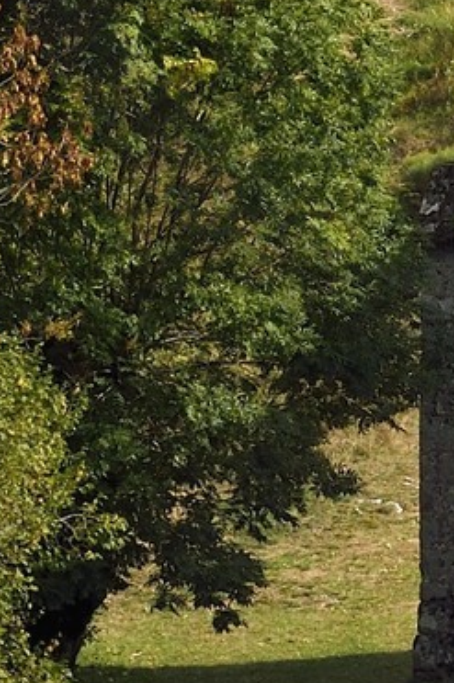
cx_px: 772
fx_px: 14719
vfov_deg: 2.7
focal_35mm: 776
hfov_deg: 1.8
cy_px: -375
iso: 200
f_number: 11
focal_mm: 120
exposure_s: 1/250
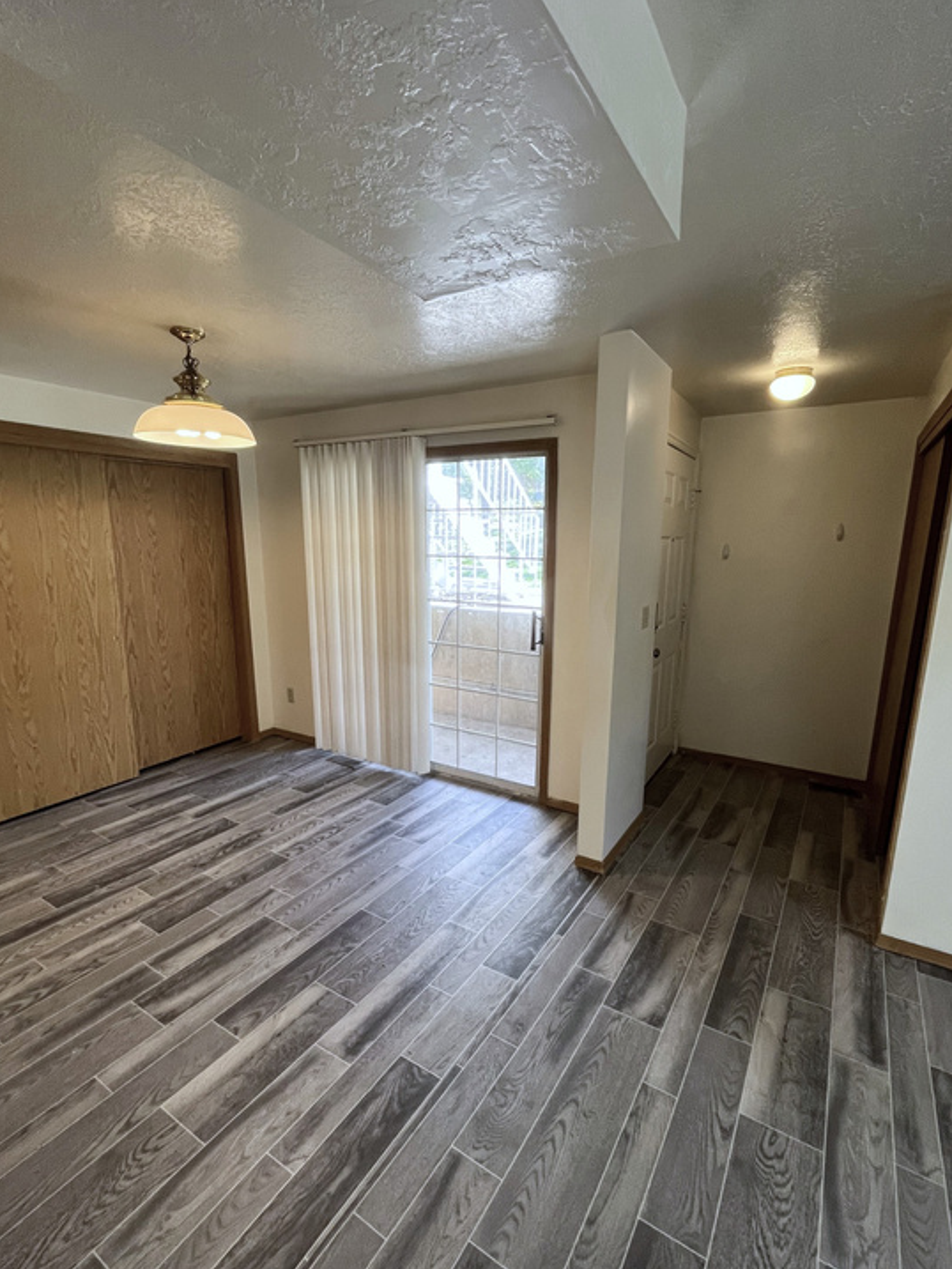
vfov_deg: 98.1
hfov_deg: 81.8
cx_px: 476
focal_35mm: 15
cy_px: 662
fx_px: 550
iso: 125
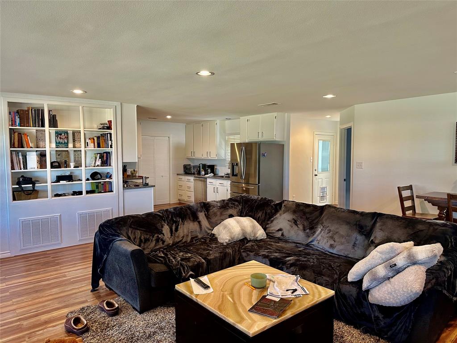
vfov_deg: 56.8
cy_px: 172
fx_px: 317
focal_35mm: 24
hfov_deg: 71.6
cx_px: 228
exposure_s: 1/60
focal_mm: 6.86
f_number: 1.78
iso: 200
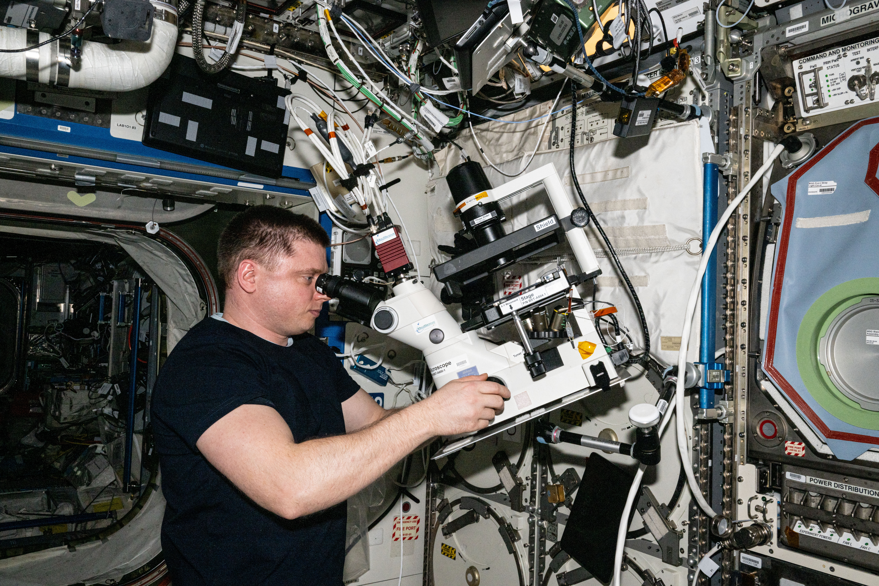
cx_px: 440
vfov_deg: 45.0
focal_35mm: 29
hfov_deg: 63.7
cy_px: 293
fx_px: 708
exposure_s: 1/400
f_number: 22
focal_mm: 29
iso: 400
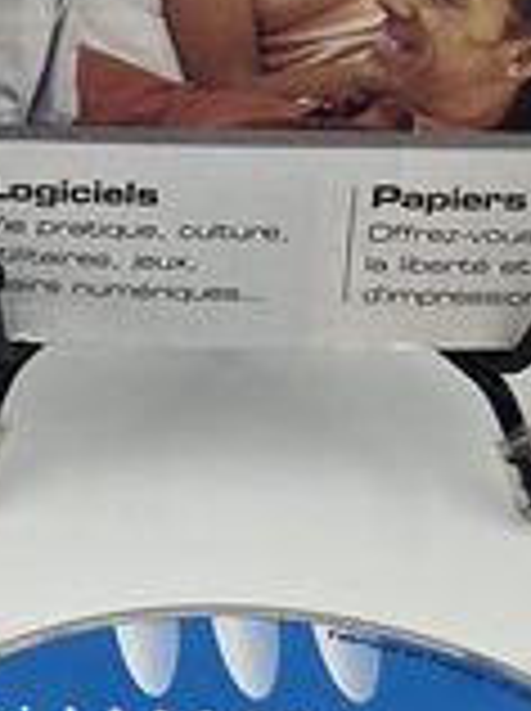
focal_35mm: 146
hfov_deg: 9.8
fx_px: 2994
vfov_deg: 13.5
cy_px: 270
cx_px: -292
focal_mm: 5.4
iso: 32
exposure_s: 1/180
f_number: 1.8
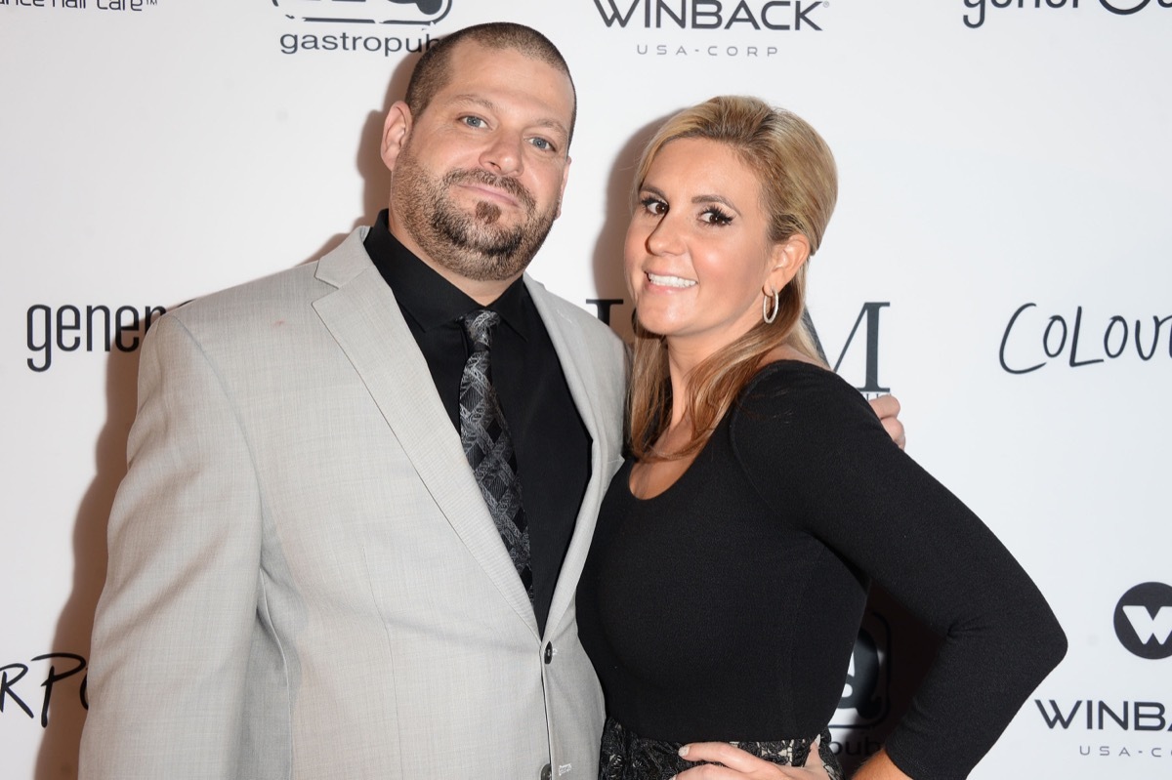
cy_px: 390
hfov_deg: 41.1
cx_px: 586
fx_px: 1562
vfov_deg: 28.1
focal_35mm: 48
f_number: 7.1
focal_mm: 48
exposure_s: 1/200
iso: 320
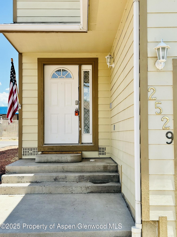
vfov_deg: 39.7
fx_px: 327
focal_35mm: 48
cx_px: 88
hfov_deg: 30.3
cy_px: 118
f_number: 1.78
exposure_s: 1/1916
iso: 64
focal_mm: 6.86
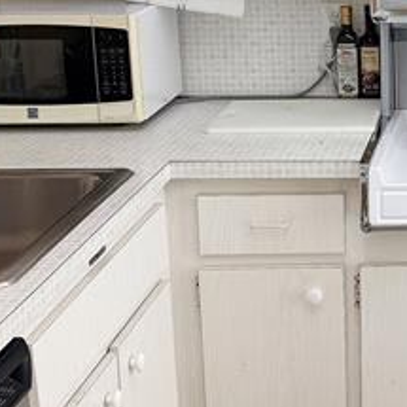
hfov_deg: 19.8
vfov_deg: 21.6
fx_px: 1051
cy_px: 81
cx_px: 553
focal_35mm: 79
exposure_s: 1/213
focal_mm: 6.76
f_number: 1.78
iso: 64
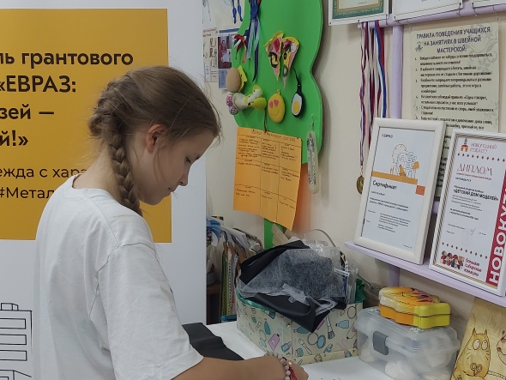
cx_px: 291
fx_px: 687
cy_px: 185
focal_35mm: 47
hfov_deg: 40.3
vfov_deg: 30.9
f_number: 1.8
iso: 100
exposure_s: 1/100
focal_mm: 5.23
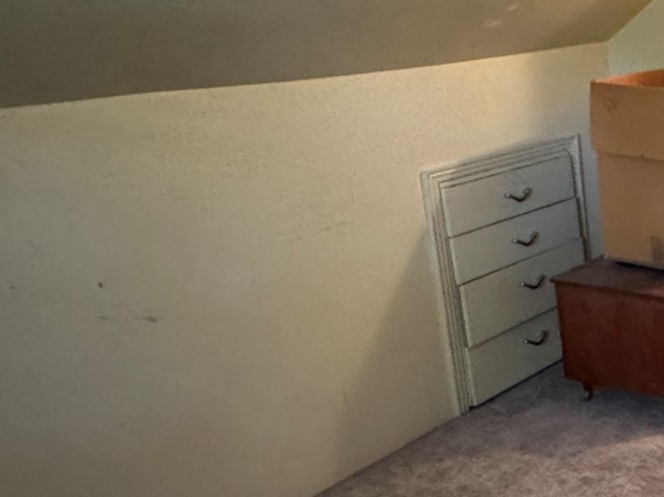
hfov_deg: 29.2
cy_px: 179
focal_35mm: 43
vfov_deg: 33.4
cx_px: 974
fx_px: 825
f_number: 2.2
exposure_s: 1/40
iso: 800
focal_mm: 2.22
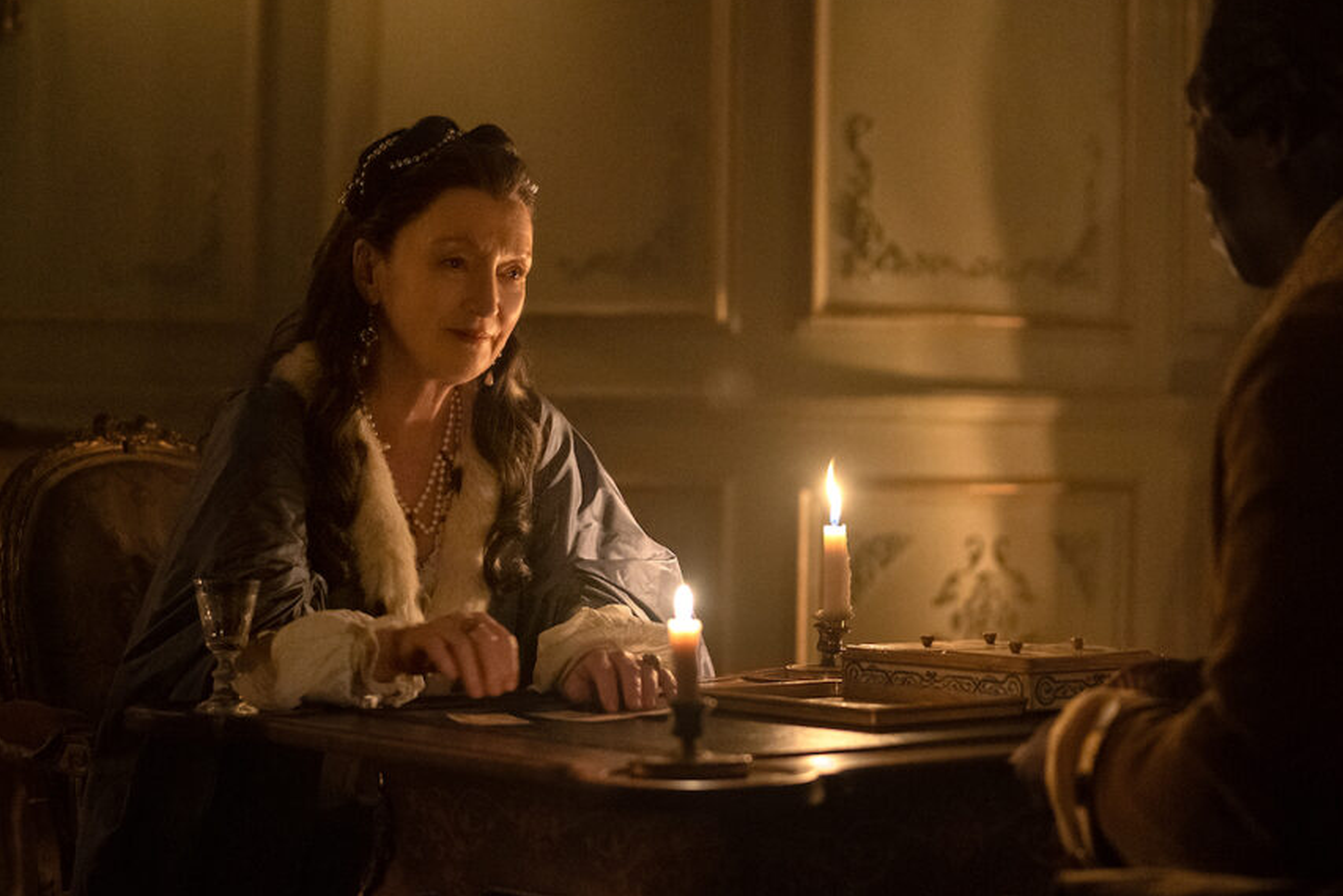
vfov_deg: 16.3
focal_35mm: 84
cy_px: 428
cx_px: 781
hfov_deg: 24.2
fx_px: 3134
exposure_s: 1/60
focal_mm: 70
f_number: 2.8
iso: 8000
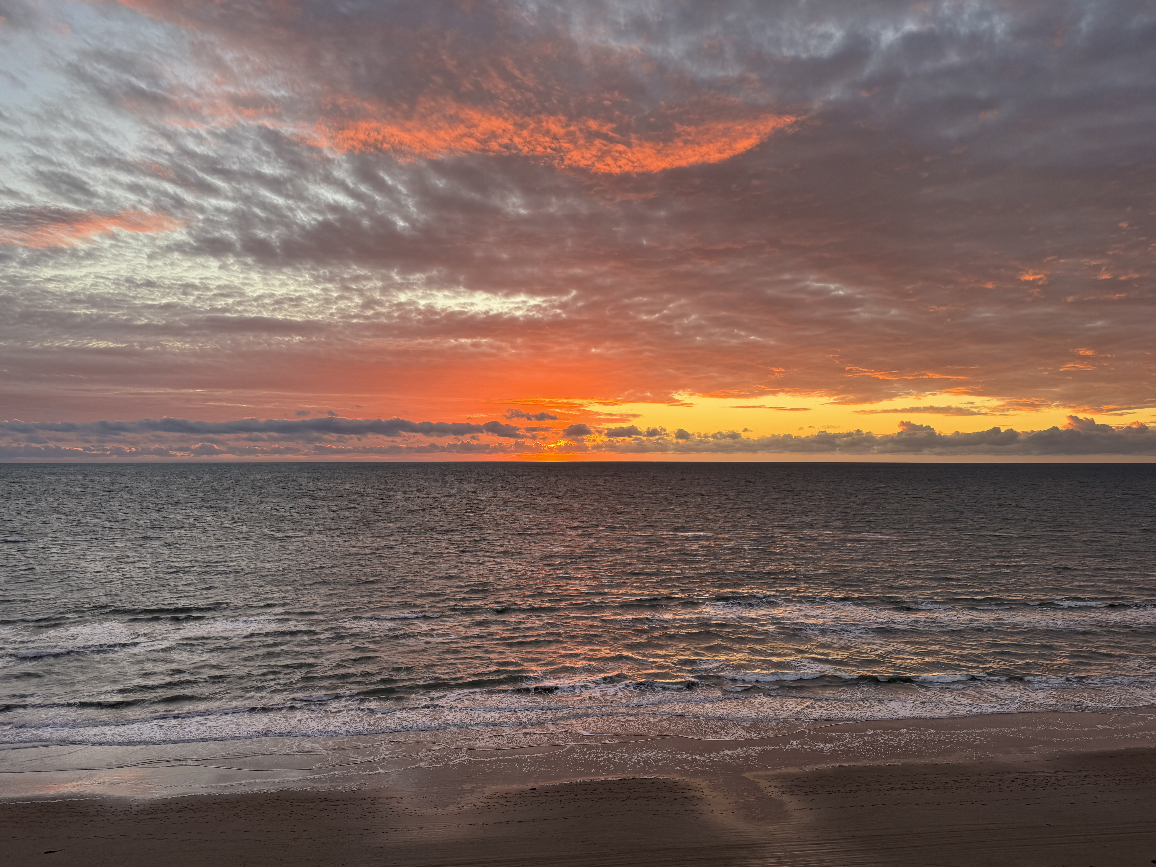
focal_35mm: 26
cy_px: 405
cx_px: 586
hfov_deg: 67.3
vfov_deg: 53.0
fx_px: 868
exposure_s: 1/289
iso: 80
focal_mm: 6.76
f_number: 1.78
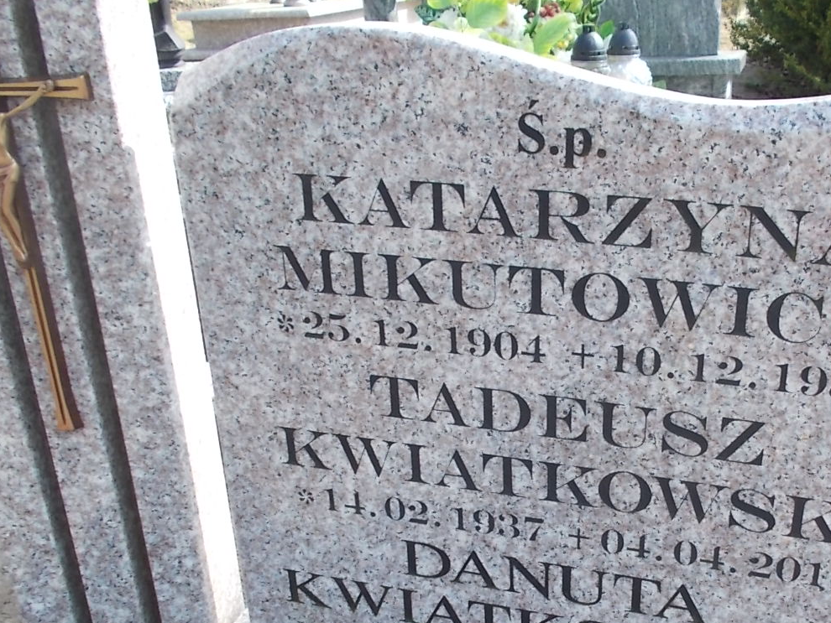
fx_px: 1009
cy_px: 428
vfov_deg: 34.0
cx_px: 547
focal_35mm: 42
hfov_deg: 44.2
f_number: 3.2
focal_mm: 4.6
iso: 80
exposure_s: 1/250
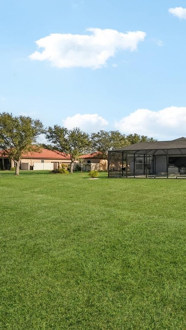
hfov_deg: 37.5
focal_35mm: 26
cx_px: 202
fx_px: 228
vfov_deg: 71.9
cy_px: 166
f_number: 8
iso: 400
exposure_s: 1/1000
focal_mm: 16
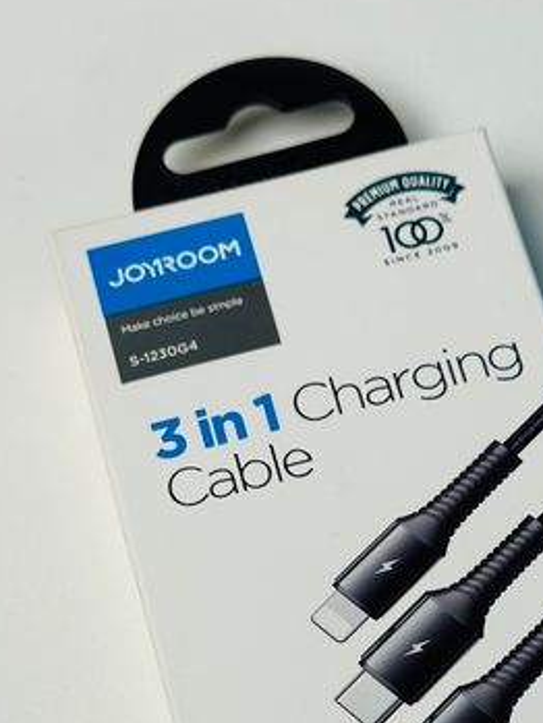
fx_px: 2299
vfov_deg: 17.6
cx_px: 398
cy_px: 665
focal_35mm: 110
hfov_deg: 13.4
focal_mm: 6.86
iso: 80
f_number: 1.78
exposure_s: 1/102
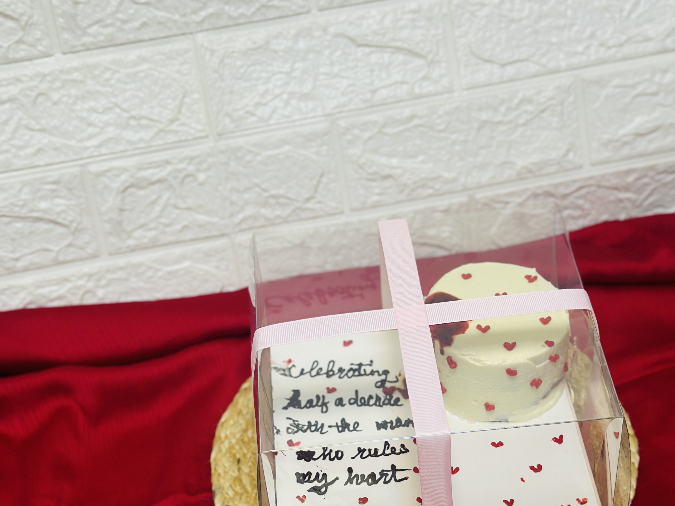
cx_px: 338
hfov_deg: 29.8
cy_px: 407
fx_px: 1268
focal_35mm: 65
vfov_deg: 22.3
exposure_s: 1/50
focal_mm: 6.86
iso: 160
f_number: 1.78
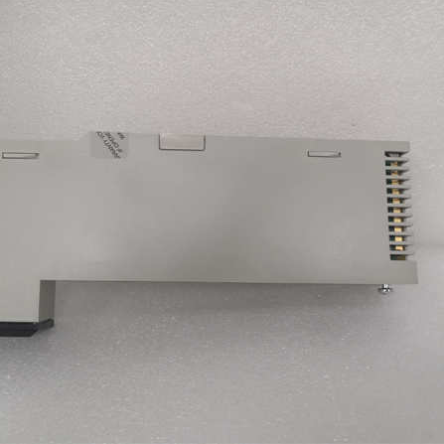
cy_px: 222
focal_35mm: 32
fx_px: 464
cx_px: 171
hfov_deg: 50.7
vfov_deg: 51.1
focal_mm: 3.95
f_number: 1.8
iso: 125
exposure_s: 1/33.3
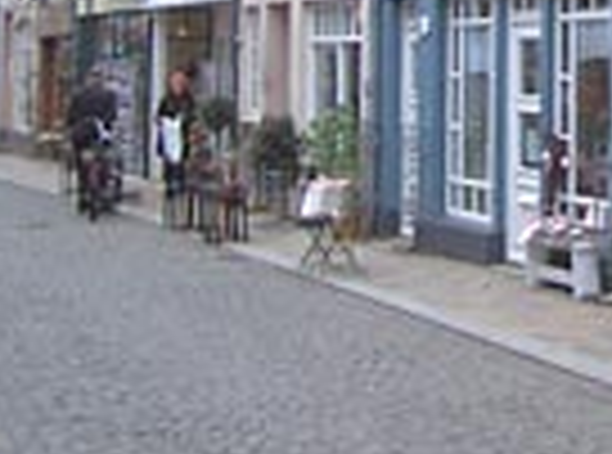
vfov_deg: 13.3
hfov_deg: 17.5
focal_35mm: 106
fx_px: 1867
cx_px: 792
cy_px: -155
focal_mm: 6.3
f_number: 2.8
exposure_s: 1/200
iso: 64
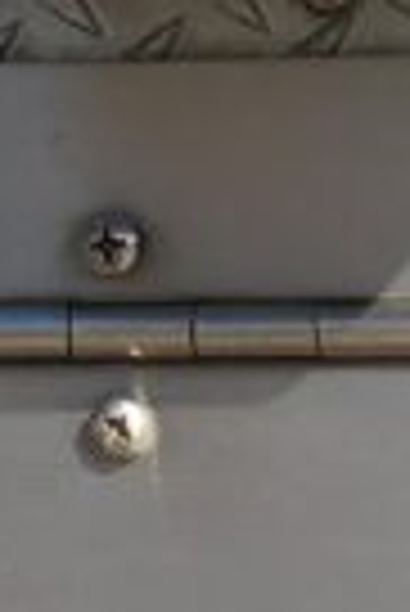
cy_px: -549
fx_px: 4720
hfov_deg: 4.9
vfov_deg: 7.2
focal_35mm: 277
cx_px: -266
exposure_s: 1/1253
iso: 25
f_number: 2.4
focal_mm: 3.3
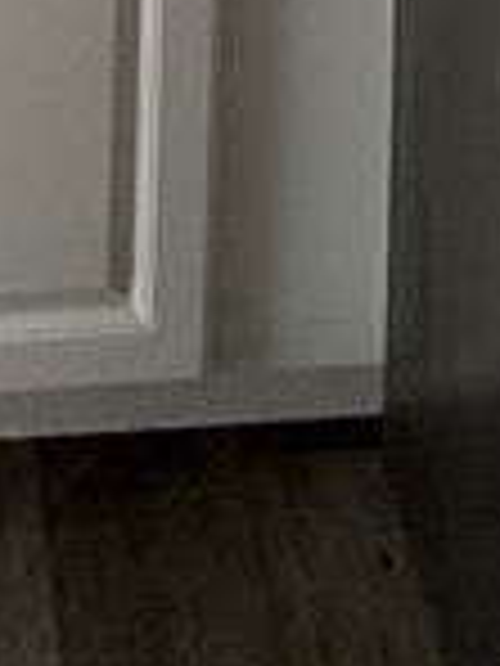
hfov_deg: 15.1
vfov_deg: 12.6
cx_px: 63
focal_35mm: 97
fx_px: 1868
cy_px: -1152
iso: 200
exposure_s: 1/60
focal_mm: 2.22
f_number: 2.2
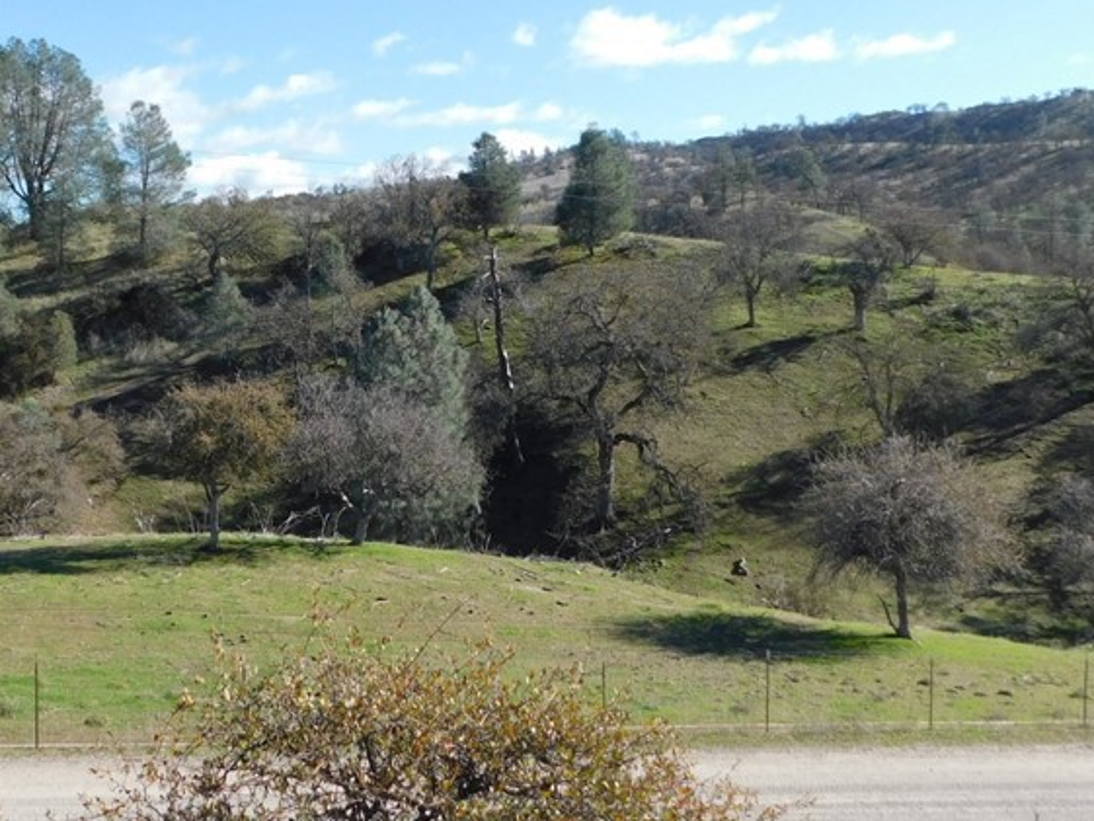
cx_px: 328
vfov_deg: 34.2
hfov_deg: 43.9
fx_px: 1328
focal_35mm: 42
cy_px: 324
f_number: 3
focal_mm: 4
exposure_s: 1/1000
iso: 125
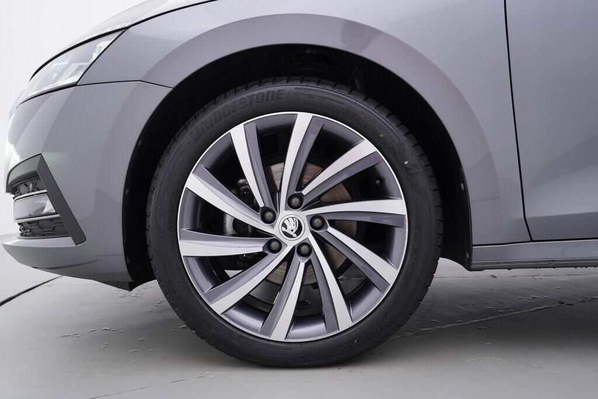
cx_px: 299
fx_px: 598
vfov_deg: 36.9
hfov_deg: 53.1
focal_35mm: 36
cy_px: 200
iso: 125
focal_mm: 24
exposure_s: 1/60
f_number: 3.5
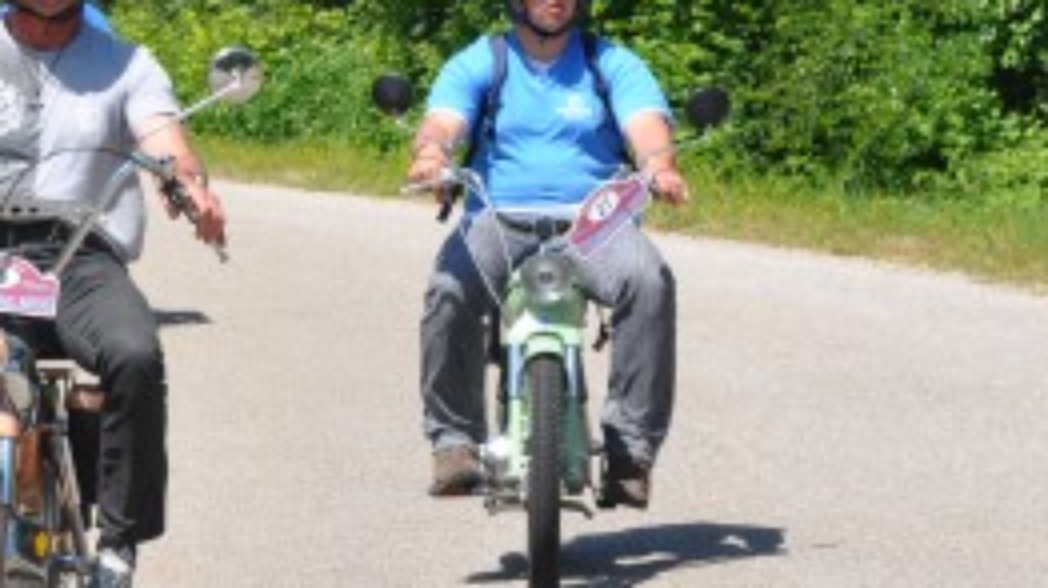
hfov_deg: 10.0
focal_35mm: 216
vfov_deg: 5.6
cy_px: 154
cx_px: 108
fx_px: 5988
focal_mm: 45
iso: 200
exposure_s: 1/320
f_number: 9
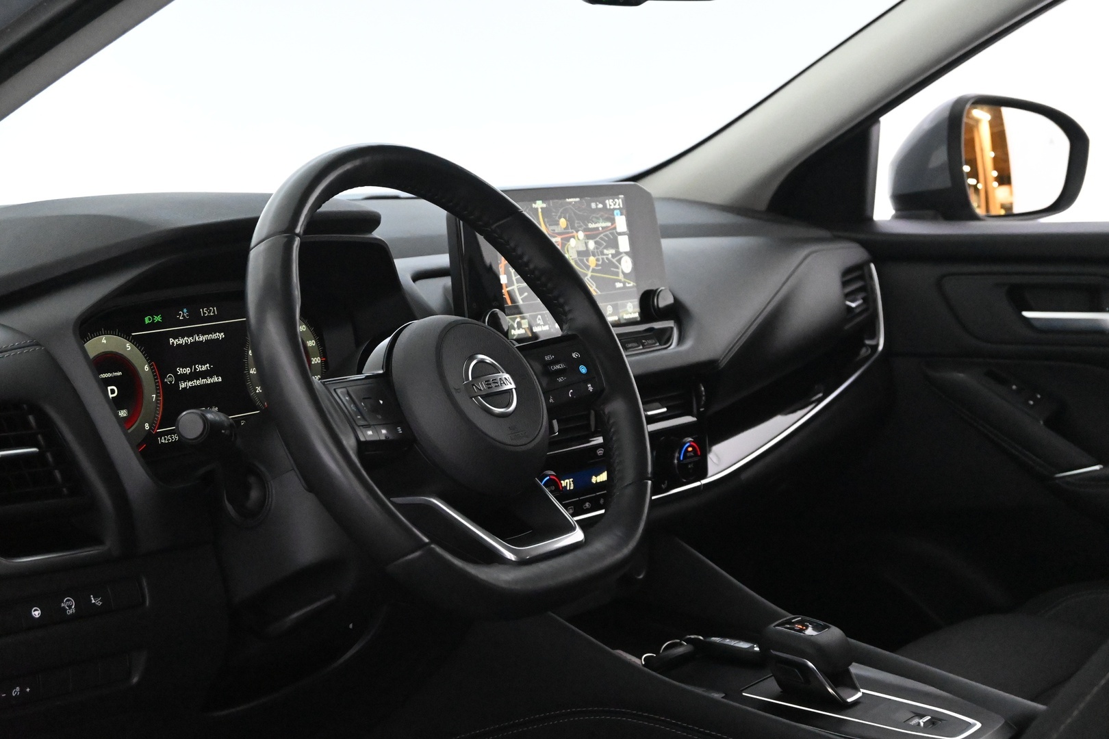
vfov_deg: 21.1
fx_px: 1987
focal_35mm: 64
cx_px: 554
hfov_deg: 31.2
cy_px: 370
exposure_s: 1/60
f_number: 6
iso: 11400
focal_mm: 43
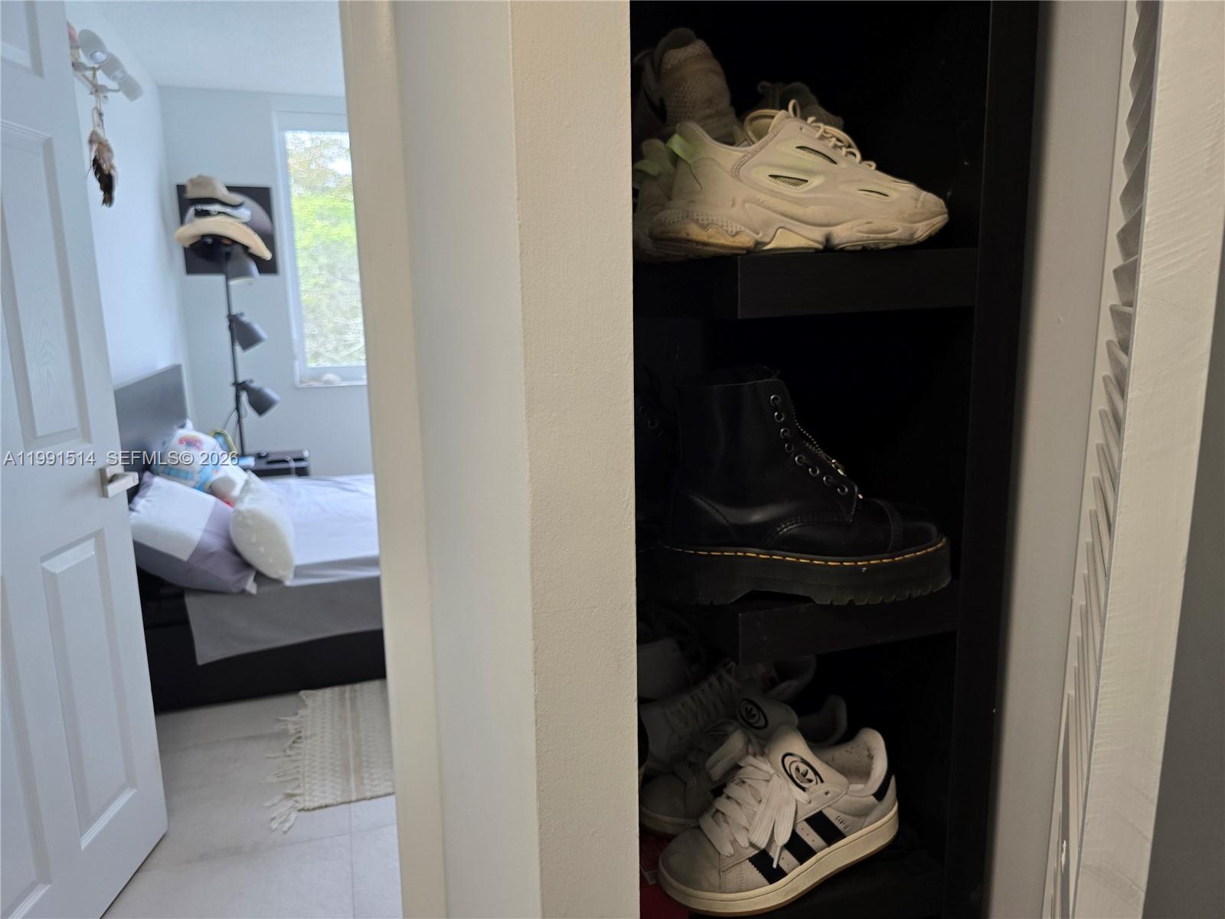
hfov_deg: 73.9
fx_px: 814
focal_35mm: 23
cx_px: 612
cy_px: 460
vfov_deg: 58.9
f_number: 1.7
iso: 125
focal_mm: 6.3
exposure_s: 1/120
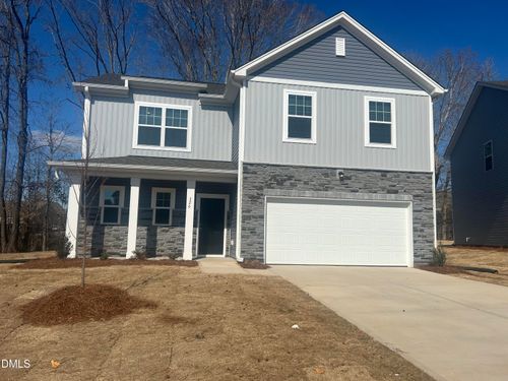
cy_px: 190
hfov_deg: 67.3
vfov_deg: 53.1
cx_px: 254
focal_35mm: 26
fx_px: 382
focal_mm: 5.7
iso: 50
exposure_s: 1/8000
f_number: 1.5
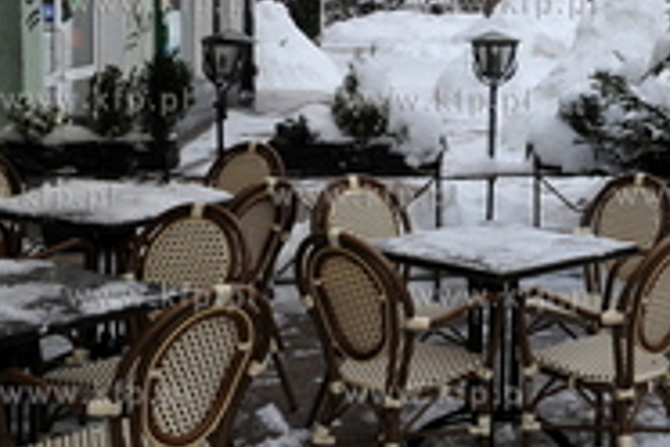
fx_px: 1359
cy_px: 50
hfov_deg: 26.6
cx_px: 630
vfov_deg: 18.4
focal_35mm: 73
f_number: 8
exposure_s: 1/250
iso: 400
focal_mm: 34
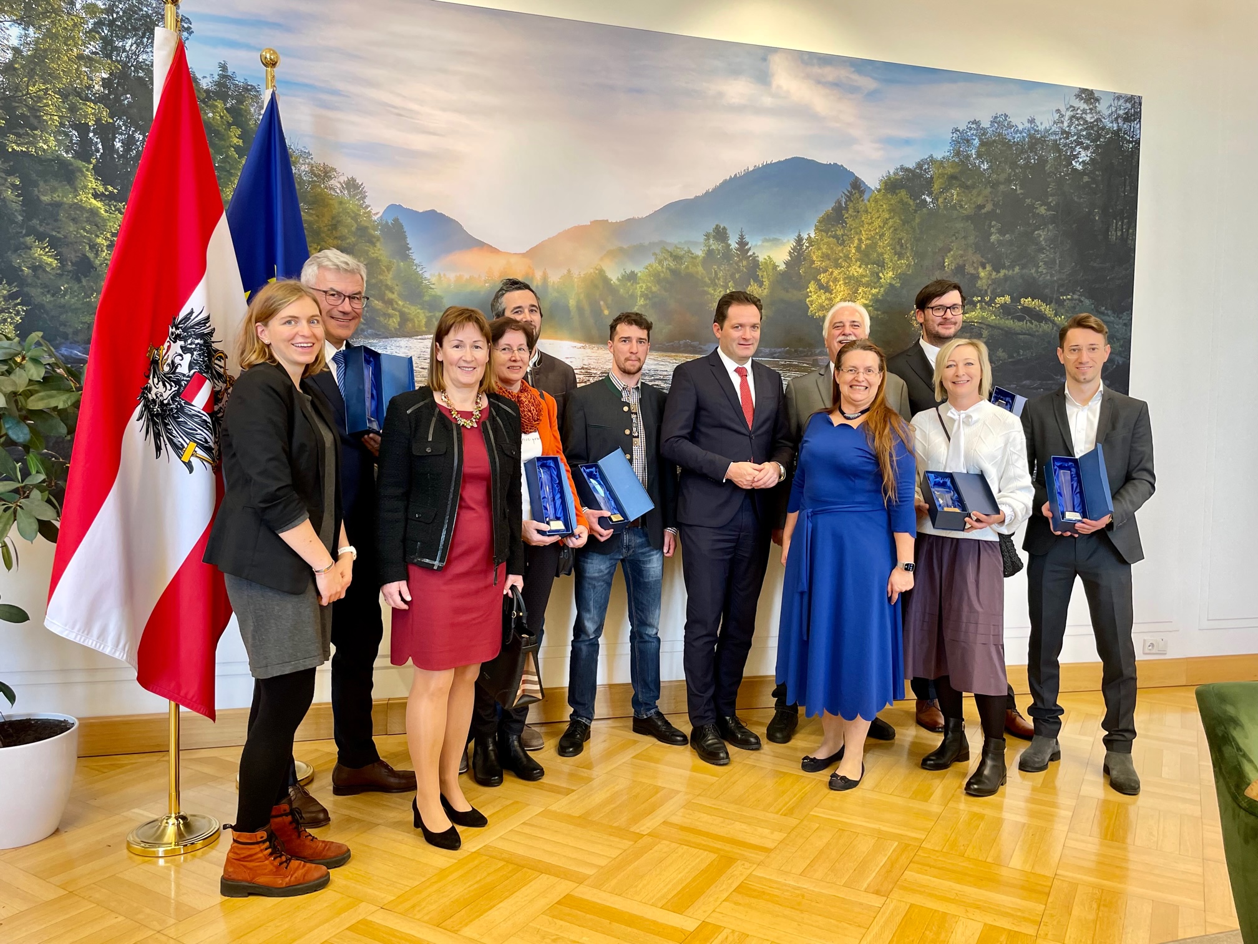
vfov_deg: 53.1
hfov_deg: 67.3
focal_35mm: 26
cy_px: 472
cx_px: 629
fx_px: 945
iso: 125
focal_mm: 4.2
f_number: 1.6
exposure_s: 1/100
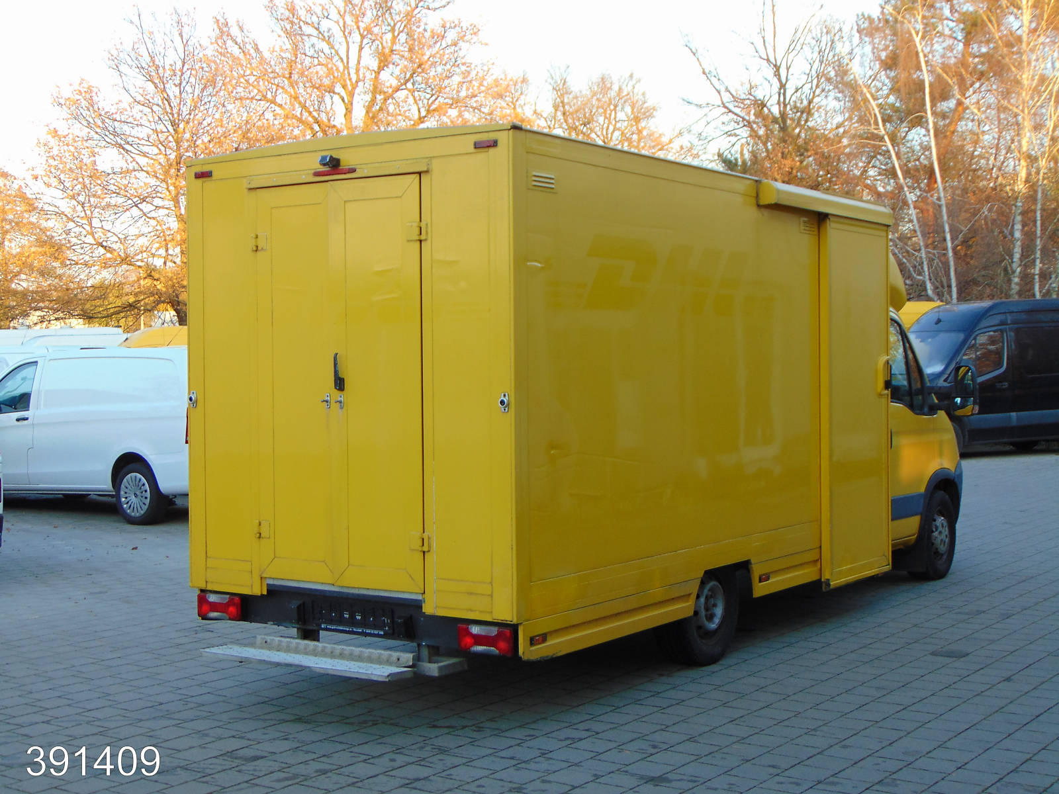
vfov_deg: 29.1
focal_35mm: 50
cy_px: 397
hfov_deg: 38.2
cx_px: 530
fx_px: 1530
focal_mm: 9
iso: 80
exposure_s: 1/30
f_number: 3.5
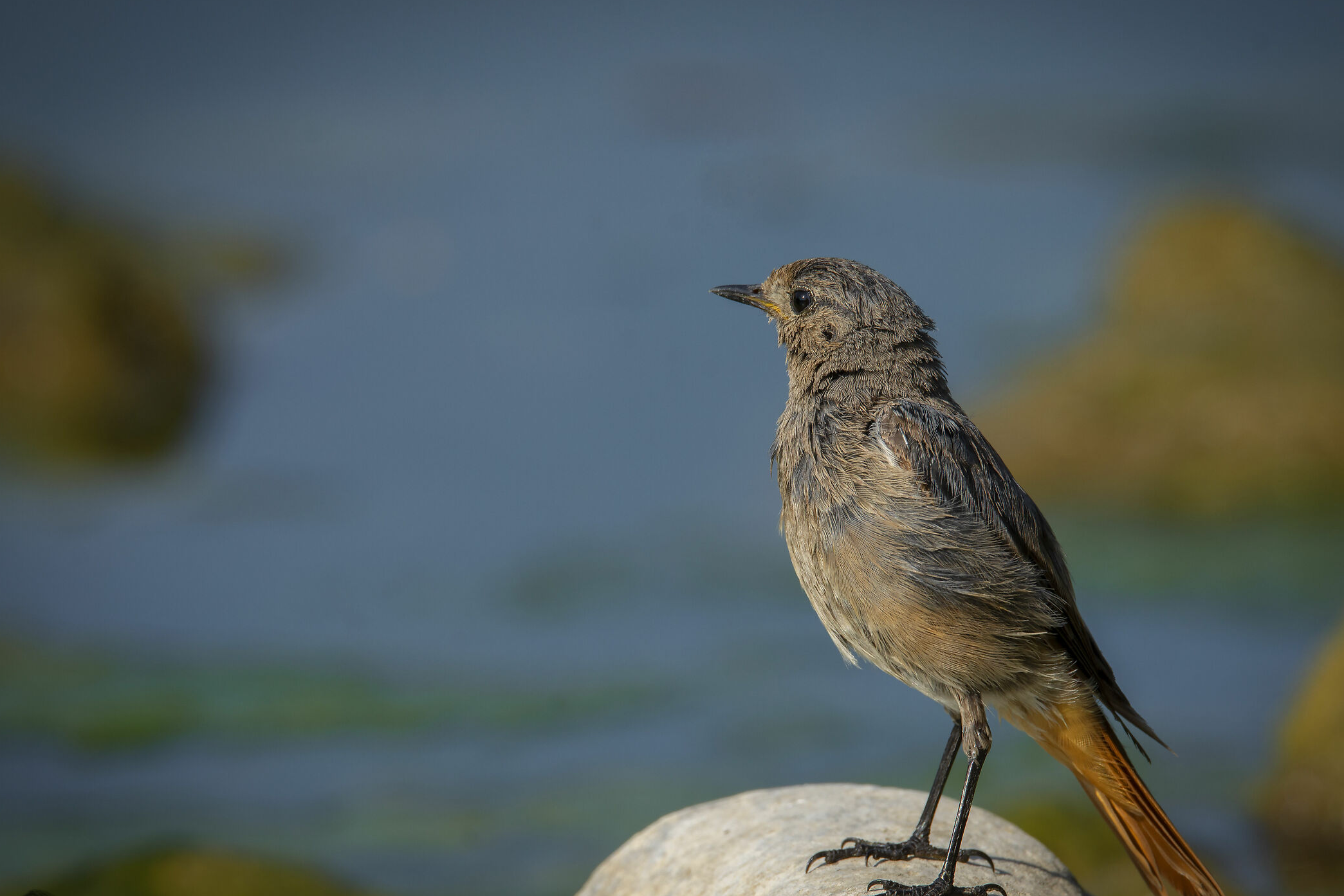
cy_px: 475
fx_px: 38602
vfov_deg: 1.3
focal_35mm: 1034
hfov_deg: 2.0
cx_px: 722
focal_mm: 600
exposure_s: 1/500
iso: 200
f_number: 8
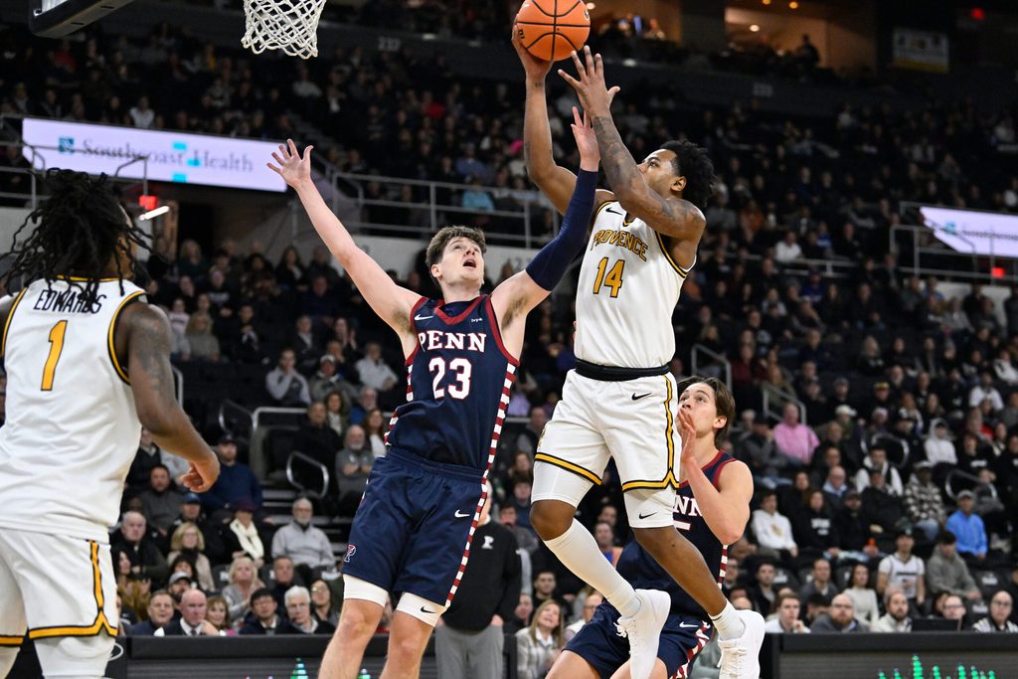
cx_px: 509
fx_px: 1980
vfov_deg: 19.5
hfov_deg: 28.8
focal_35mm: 70
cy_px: 340
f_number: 3.2
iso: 4000
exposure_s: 1/1600
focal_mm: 70
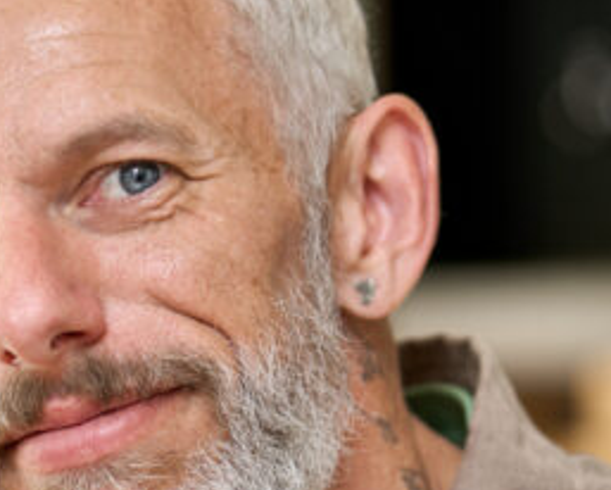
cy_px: 412
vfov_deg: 6.5
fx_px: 4307
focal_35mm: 238
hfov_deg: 8.0
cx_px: -204
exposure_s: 1/125
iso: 100
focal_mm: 85
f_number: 2.5
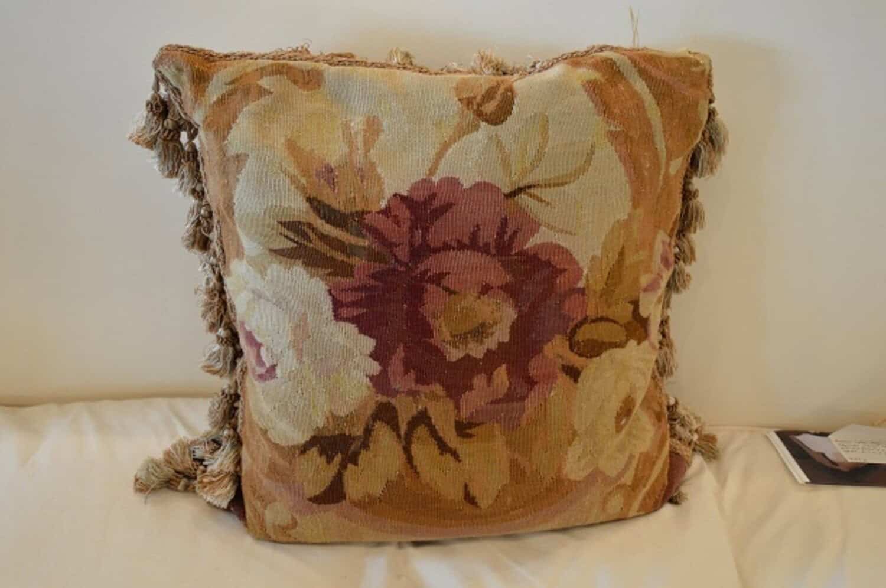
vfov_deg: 43.5
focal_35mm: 30
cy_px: 294
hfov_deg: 62.0
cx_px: 443
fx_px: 737
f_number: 3.5
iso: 800
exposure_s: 1/60
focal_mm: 20
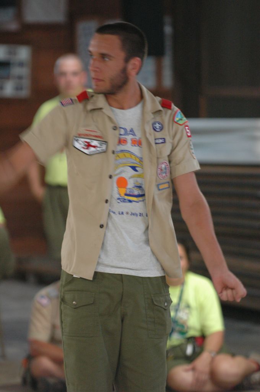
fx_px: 2933
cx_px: 130
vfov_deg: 7.6
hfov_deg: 5.1
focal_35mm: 270
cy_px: 196
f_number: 2.8
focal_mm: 180
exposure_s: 1/30
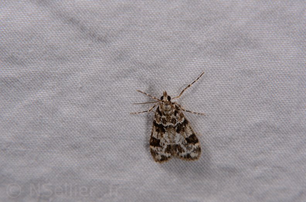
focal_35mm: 128
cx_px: 153
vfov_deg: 10.7
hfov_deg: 16.1
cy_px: 101
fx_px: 1081
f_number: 25
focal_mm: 85
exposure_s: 1/60
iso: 100
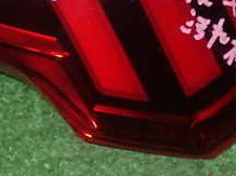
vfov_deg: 12.7
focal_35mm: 113
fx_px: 770
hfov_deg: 17.4
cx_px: 127
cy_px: -44
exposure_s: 1/40
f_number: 8
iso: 800
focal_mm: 7.31
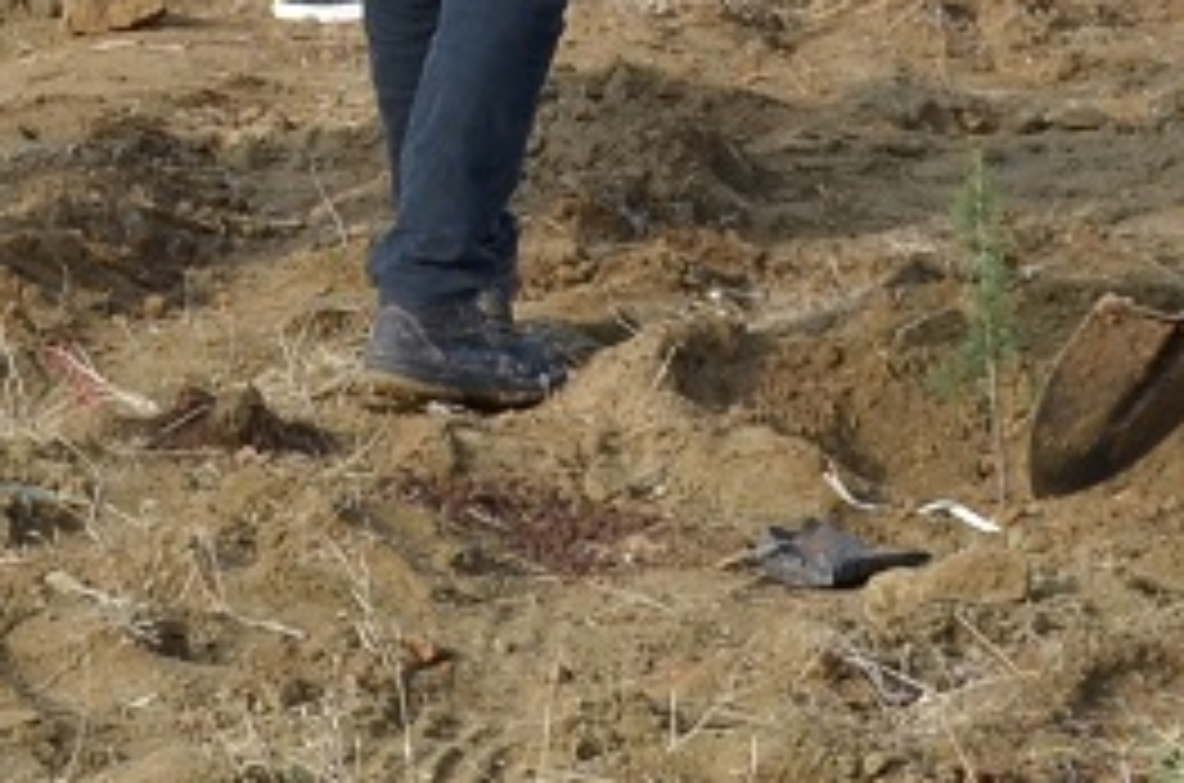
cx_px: -1071
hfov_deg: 7.3
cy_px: -452
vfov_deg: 4.9
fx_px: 8990
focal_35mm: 274
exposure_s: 1/250
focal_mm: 32
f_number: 8
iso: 200
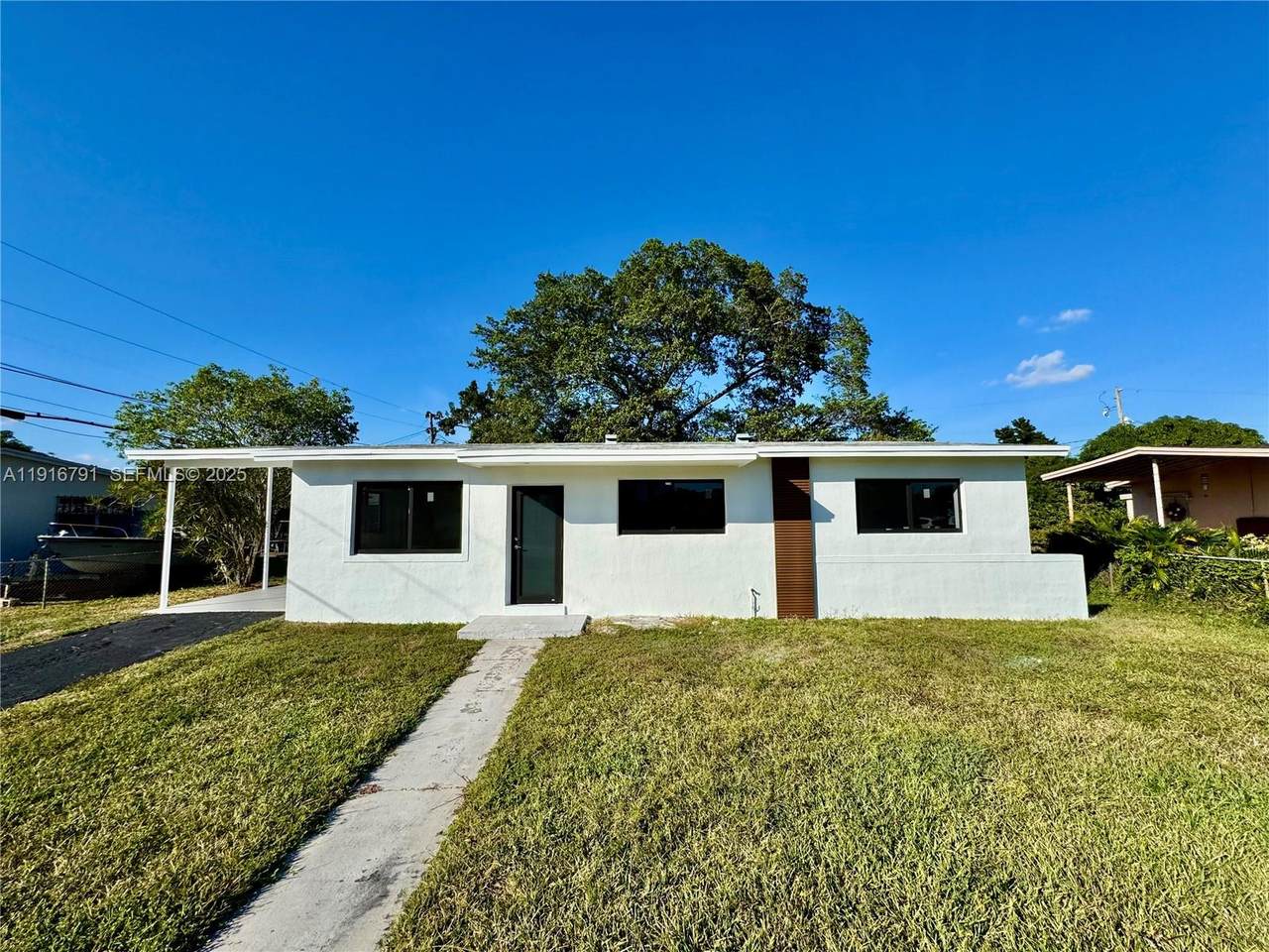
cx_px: 634
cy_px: 476
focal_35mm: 14
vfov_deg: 85.7
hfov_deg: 102.1
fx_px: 513
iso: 50
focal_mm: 2.22
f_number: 2.2
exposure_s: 1/3390
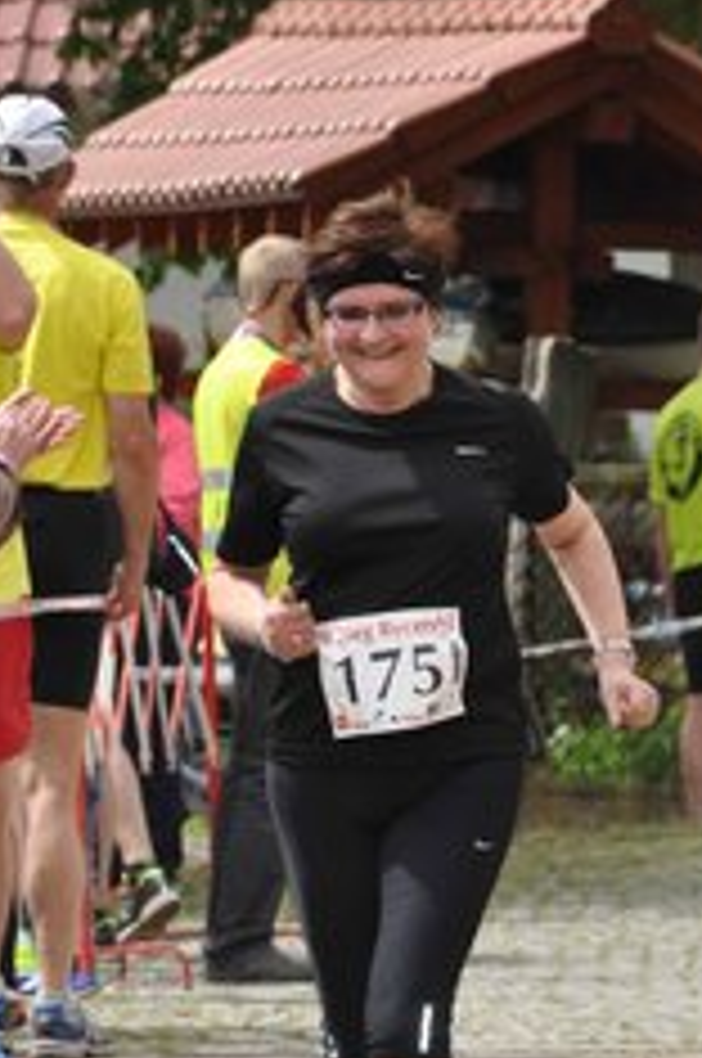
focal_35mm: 632
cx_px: 367
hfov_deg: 2.2
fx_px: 18539
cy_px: 743
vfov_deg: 3.3
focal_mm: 180
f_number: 11
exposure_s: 1/200
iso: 200
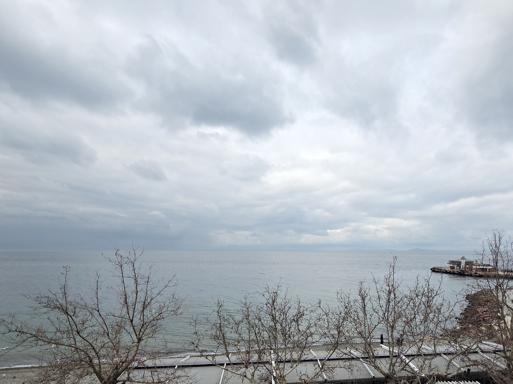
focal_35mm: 18
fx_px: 267
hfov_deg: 86.6
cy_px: 259
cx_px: 308
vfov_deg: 69.3
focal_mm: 2.2
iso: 50
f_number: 2.2
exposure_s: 1/430
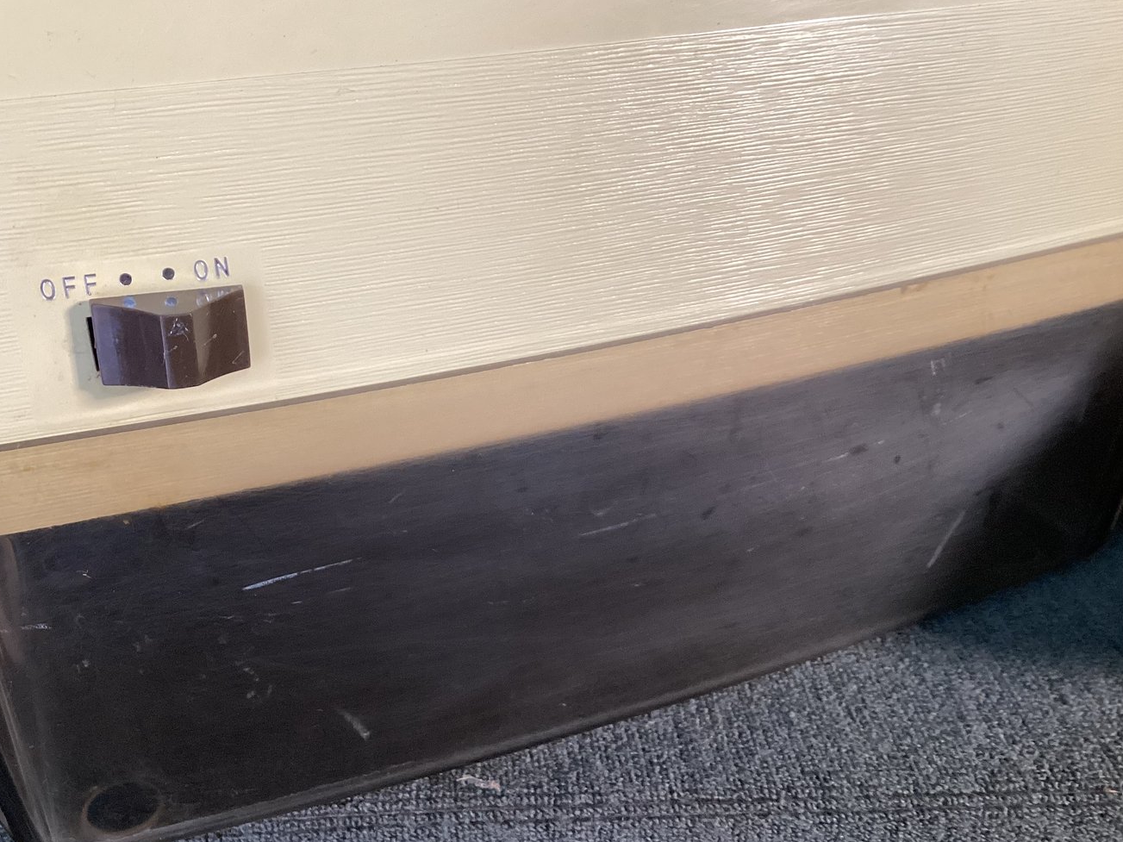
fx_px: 1168
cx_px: 473
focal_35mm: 36
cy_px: 418
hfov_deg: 51.1
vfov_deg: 39.7
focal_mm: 3.3
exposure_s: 1/60
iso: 125
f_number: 2.4
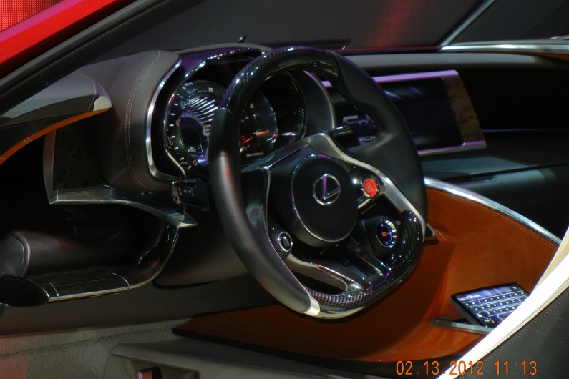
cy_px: 198
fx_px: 2513
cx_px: 286
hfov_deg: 12.9
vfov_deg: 8.6
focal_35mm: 159
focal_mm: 27.4
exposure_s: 1/60
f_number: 4.6
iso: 200
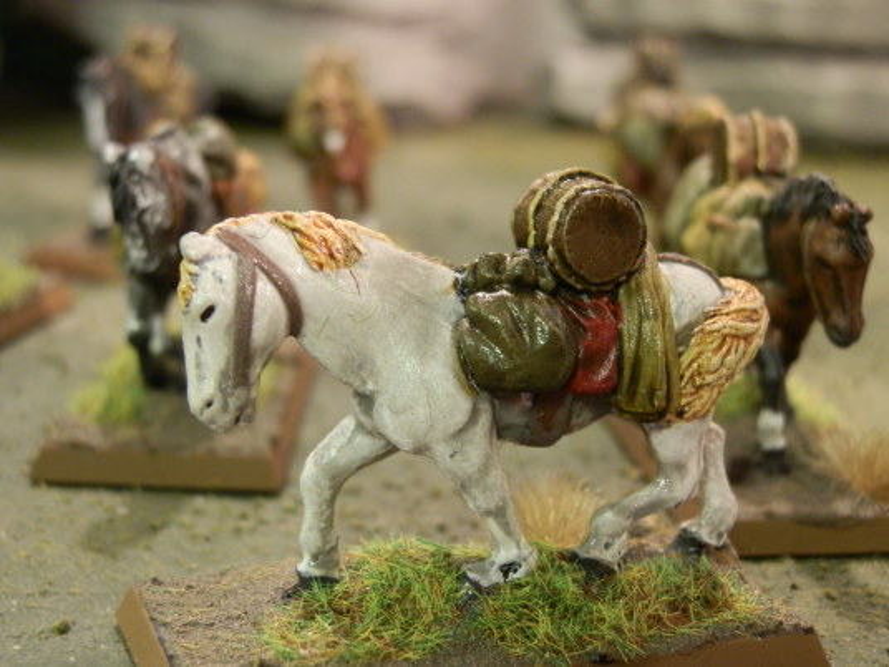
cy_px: 334
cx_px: 444
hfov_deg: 31.7
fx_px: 1567
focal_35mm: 61
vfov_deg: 24.0
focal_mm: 10.99
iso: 250
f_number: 3.7
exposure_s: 1/8
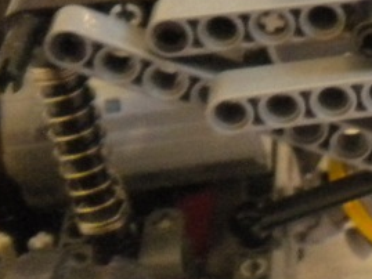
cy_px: -15
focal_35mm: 133
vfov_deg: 11.0
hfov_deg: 13.2
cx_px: 693
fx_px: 1430
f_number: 3.1
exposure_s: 1/25.3
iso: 800
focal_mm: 6.3
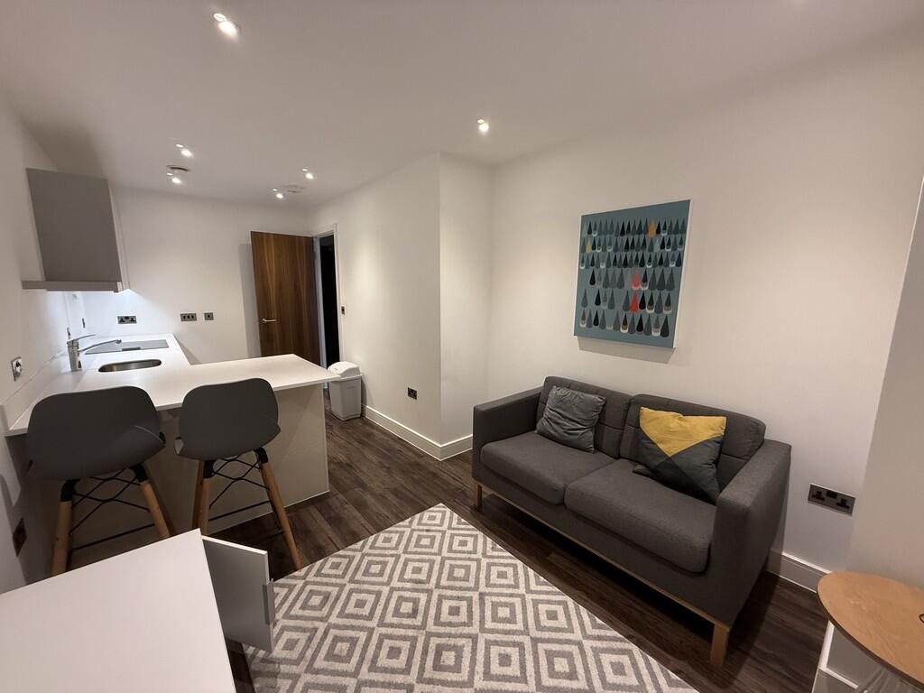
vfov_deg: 85.7
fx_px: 374
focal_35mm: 14
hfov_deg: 102.1
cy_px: 346
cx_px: 462
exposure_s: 1/100
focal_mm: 2.22
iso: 320
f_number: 2.2
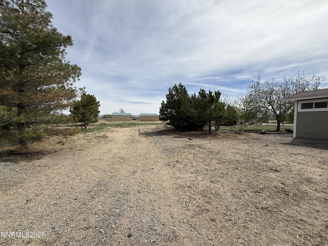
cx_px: 164
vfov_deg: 85.7
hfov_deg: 102.1
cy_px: 123
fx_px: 133
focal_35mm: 14
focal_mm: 2.22
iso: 50
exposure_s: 1/3289
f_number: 2.2
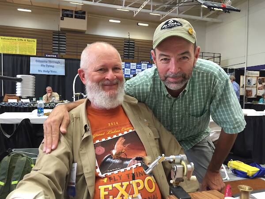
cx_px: 132
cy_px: 100
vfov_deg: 48.2
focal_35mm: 29
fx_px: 222
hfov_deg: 61.7
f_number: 2.2
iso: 64
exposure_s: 1/30
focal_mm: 4.15
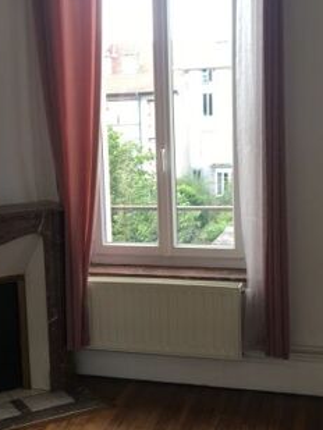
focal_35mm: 60
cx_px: 90
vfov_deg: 32.2
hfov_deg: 24.2
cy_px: 218
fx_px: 746
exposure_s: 1/50
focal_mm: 4.15
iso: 25
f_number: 2.2
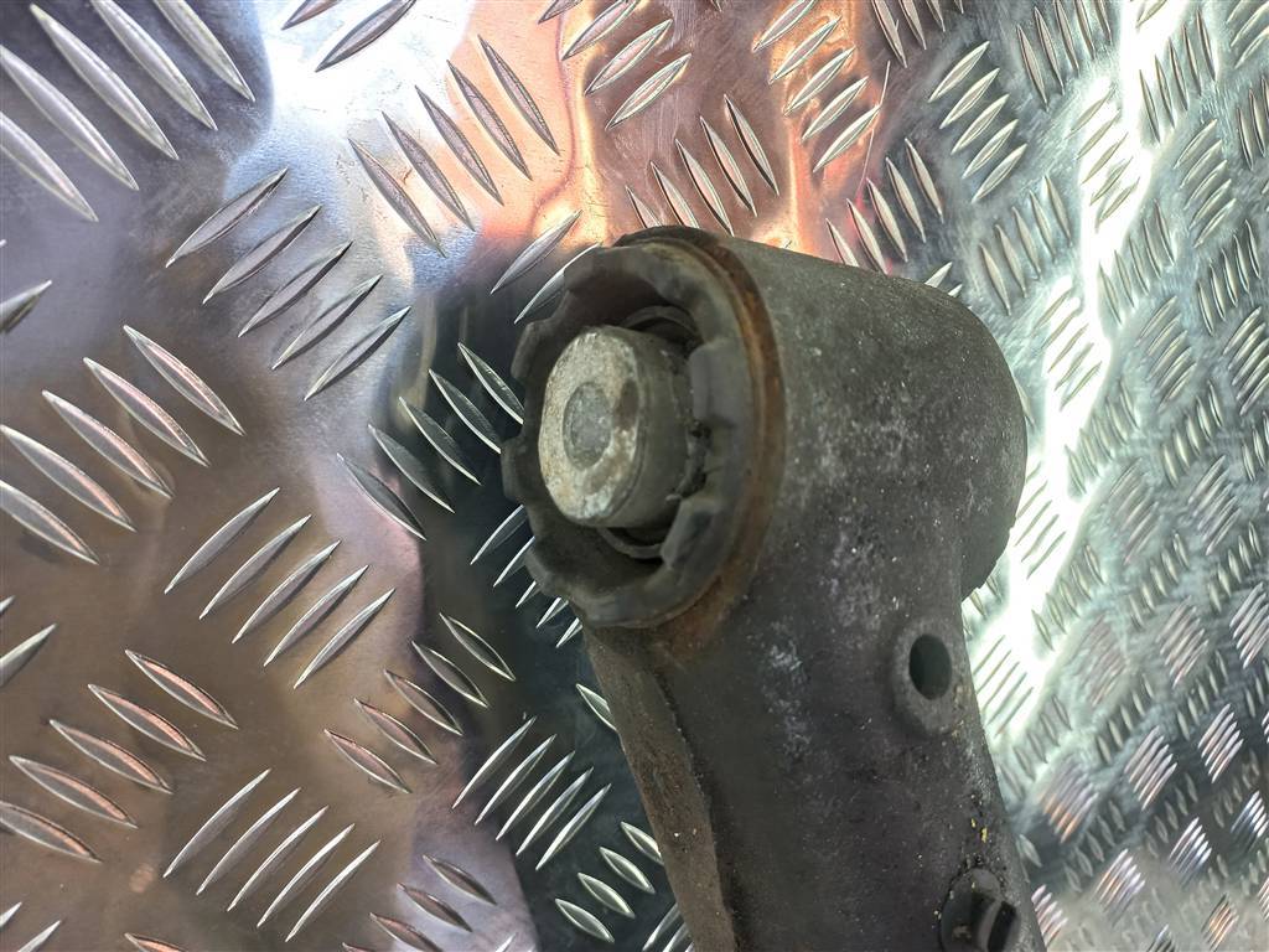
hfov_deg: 69.4
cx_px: 634
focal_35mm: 25
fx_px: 916
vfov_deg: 54.9
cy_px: 476
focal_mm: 4.6
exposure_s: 1/50
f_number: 1.8
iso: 64
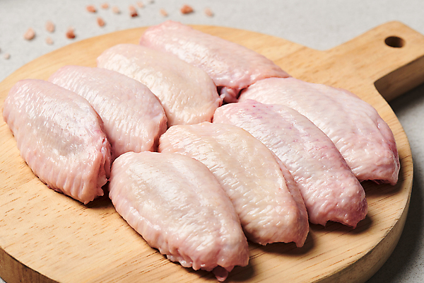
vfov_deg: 13.0
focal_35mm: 105
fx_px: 1237
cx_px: 212
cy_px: 142
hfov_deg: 19.5
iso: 100
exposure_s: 1/125
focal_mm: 105
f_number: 16
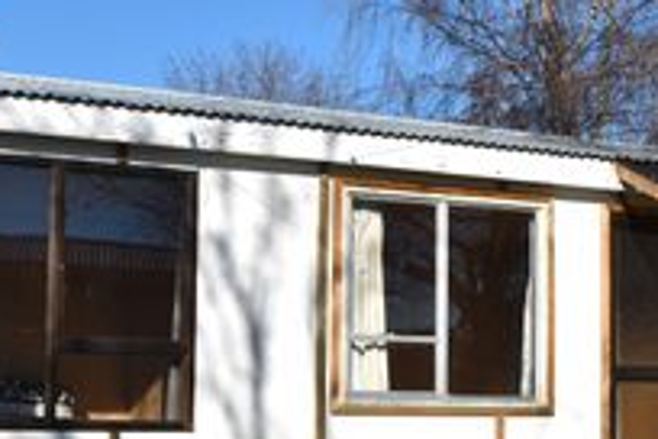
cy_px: 318
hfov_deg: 29.2
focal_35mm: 69
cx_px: 255
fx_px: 1261
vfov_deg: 19.6
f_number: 10
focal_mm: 20
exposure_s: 1/400
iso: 200
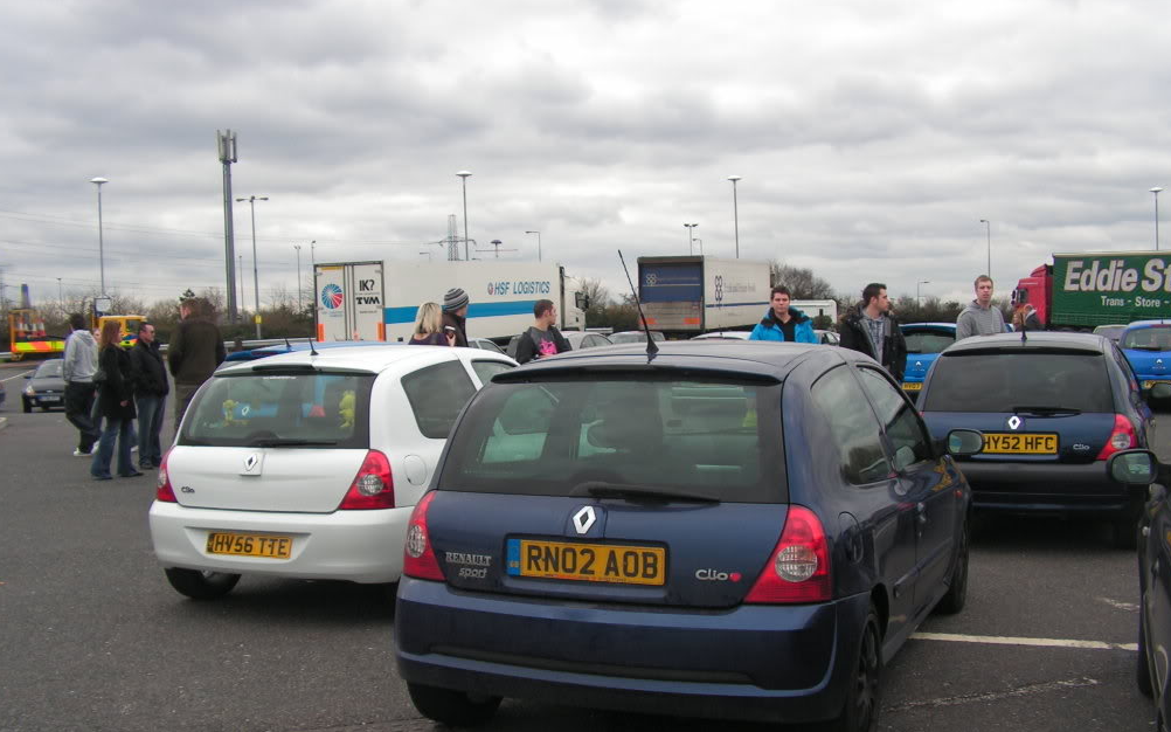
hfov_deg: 50.4
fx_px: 1244
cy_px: 446
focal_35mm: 39
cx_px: 588
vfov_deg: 32.6
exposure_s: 1/200
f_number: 3.2
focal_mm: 6
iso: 64
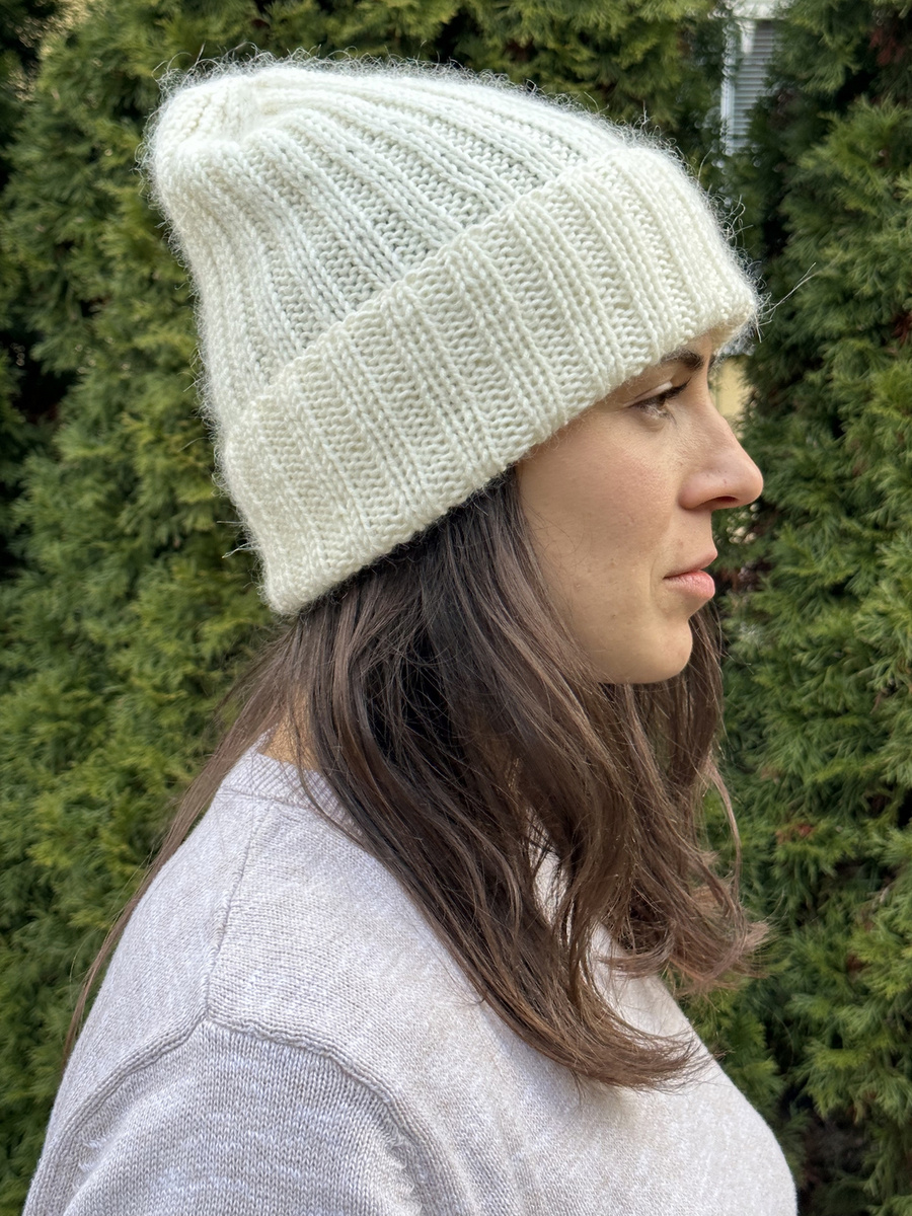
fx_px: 1686
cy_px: 608
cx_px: 456
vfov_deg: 39.7
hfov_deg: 30.3
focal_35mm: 48
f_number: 1.78
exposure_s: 1/160
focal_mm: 6.86
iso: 50
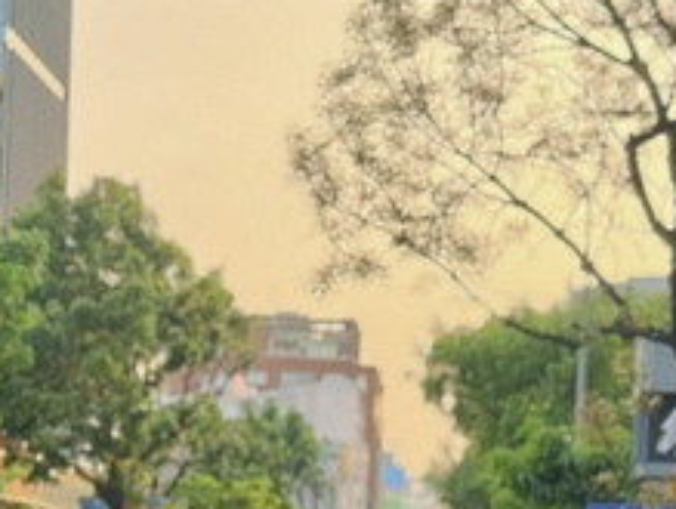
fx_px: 2738
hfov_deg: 13.7
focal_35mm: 140
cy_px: 713
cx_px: -130
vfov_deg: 10.3
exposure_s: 1/352
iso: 64
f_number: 1.78
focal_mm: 6.76
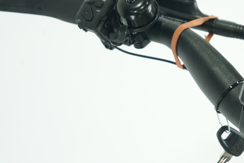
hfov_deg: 17.7
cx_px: 187
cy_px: 96
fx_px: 779
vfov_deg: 11.9
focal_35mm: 115
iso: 2500
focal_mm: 70
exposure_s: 1/200
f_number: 5.6
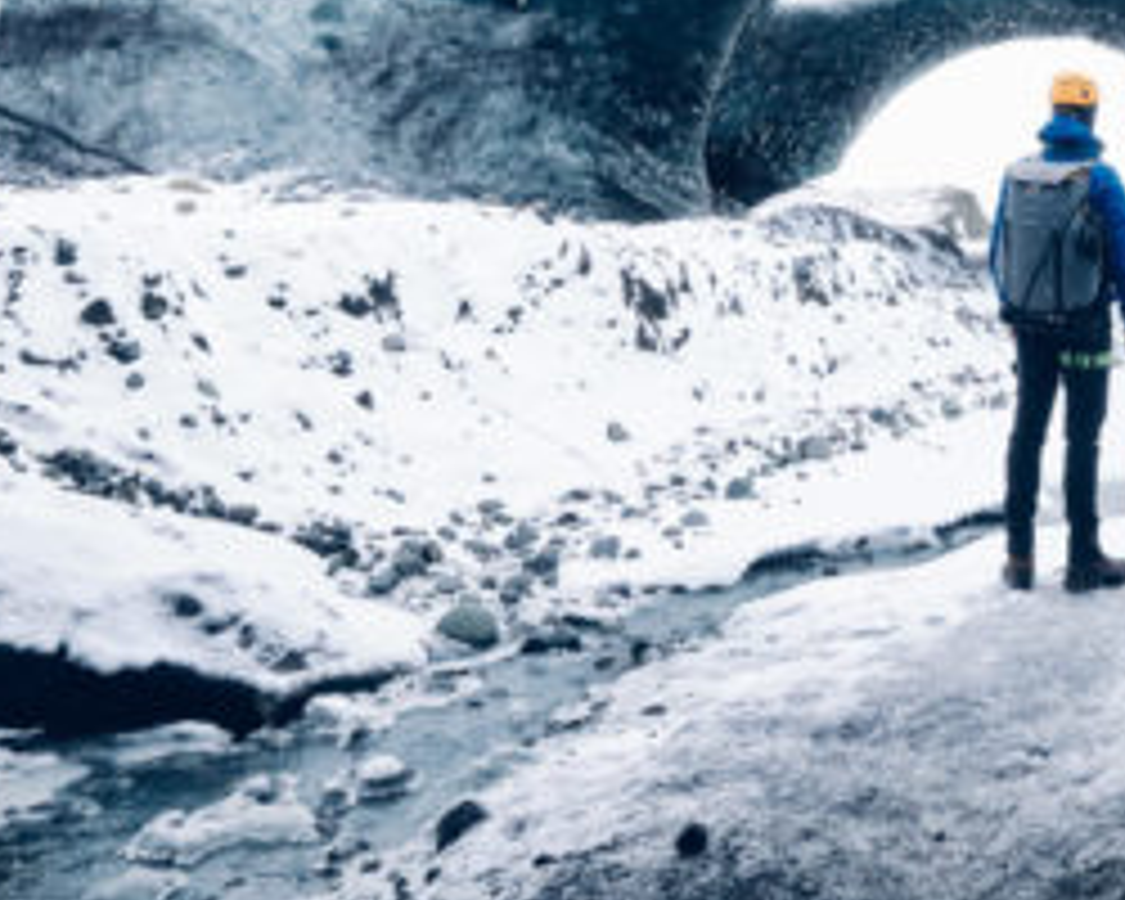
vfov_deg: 27.9
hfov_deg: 37.4
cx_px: 1089
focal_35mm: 45
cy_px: -263
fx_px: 1498
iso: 800
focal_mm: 10
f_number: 10
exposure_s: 1/250
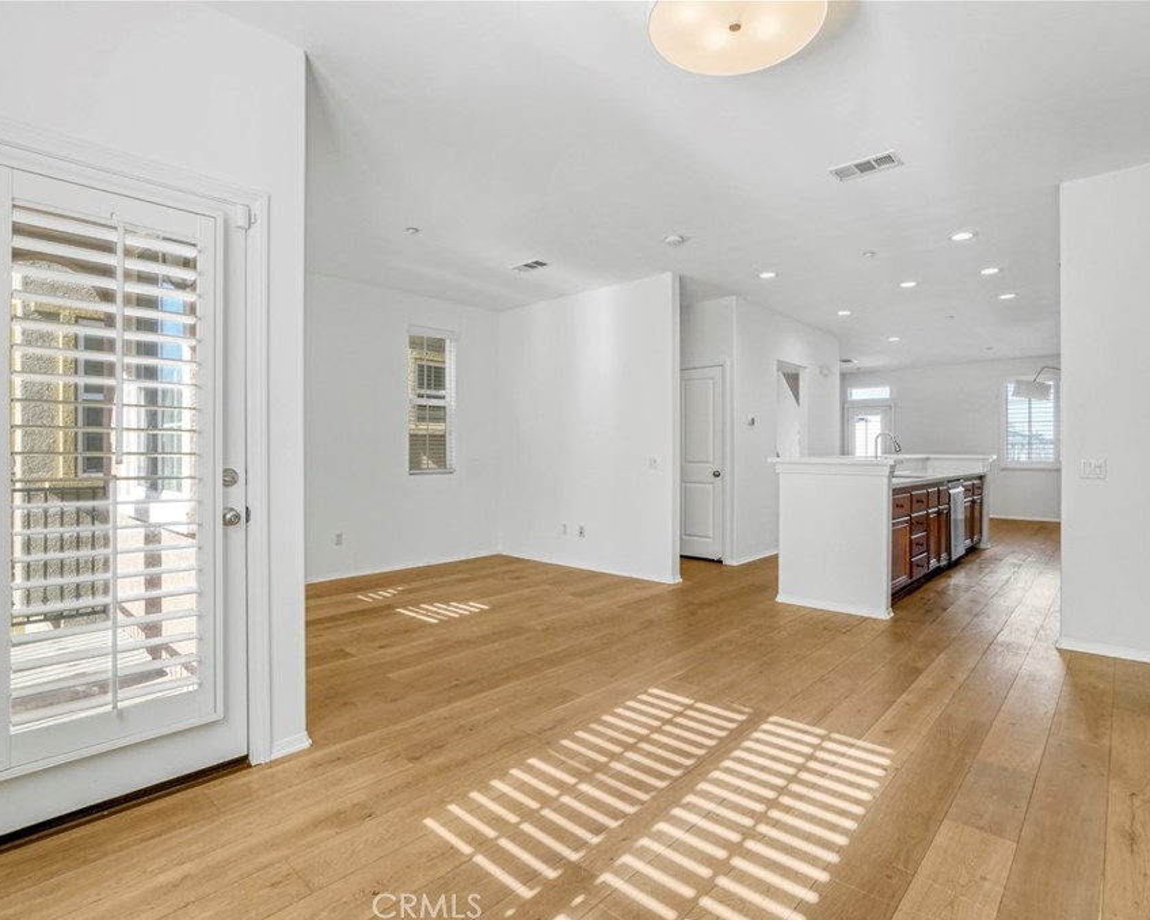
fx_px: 578
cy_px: 462
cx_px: 587
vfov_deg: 77.0
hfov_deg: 89.6
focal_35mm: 17
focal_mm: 10
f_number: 9
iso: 100
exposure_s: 1/20
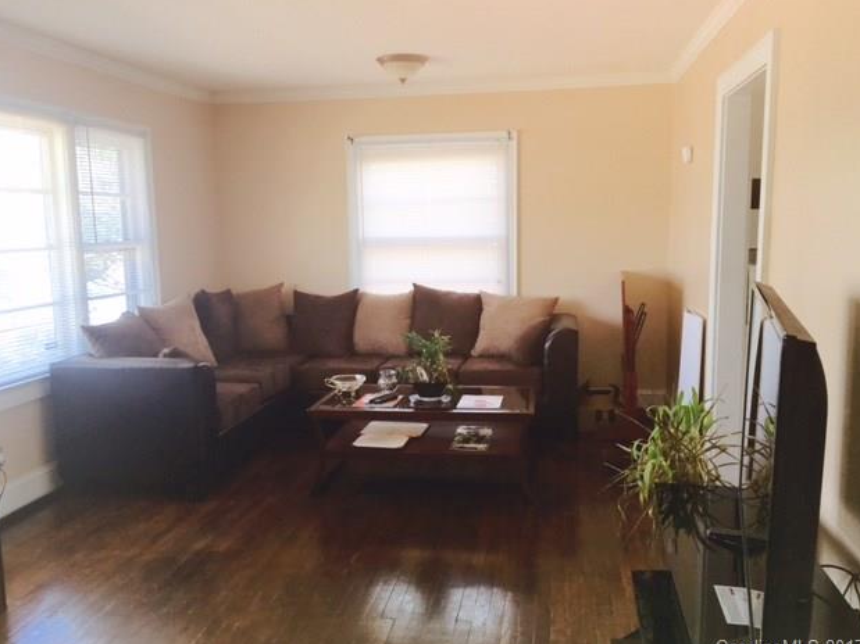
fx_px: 745
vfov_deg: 46.8
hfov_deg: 60.0
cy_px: 328
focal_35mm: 30
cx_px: 431
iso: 25
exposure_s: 1/34
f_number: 2.2
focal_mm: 4.15
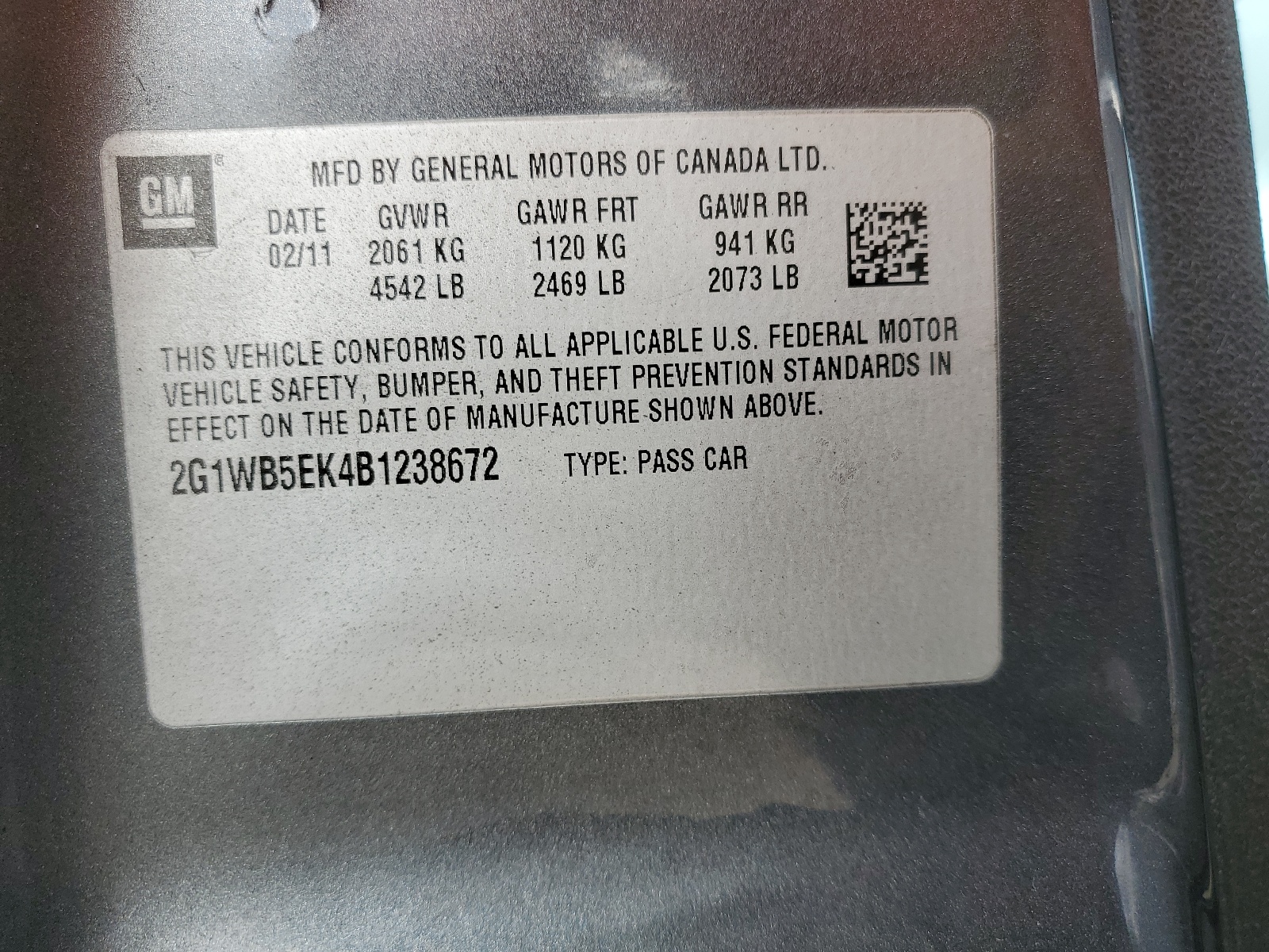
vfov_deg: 53.1
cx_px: 634
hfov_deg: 67.3
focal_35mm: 26
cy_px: 476
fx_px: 953
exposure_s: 1/294
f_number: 1.5
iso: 50
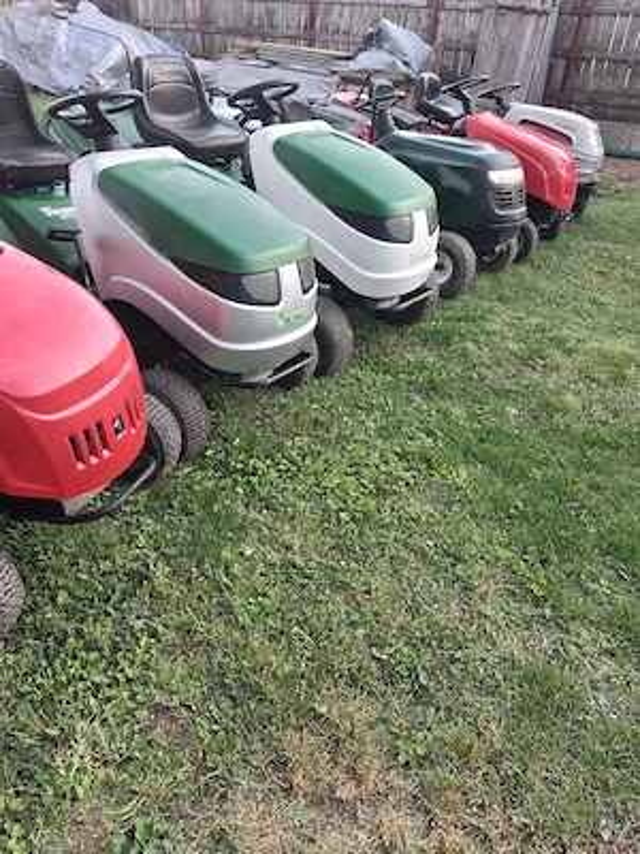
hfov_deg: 51.4
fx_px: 666
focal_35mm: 27
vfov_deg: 65.3
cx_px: 320
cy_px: 427
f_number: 1.8
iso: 100
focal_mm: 4
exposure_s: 1/120
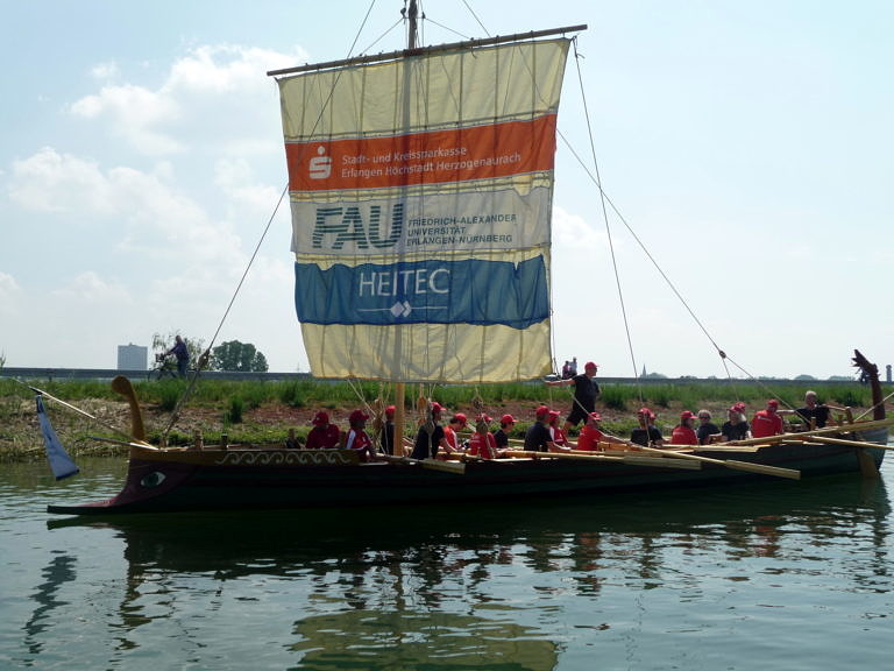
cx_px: 447
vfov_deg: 39.7
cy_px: 336
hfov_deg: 51.4
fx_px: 930
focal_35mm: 36
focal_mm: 6
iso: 100
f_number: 9
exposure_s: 1/250
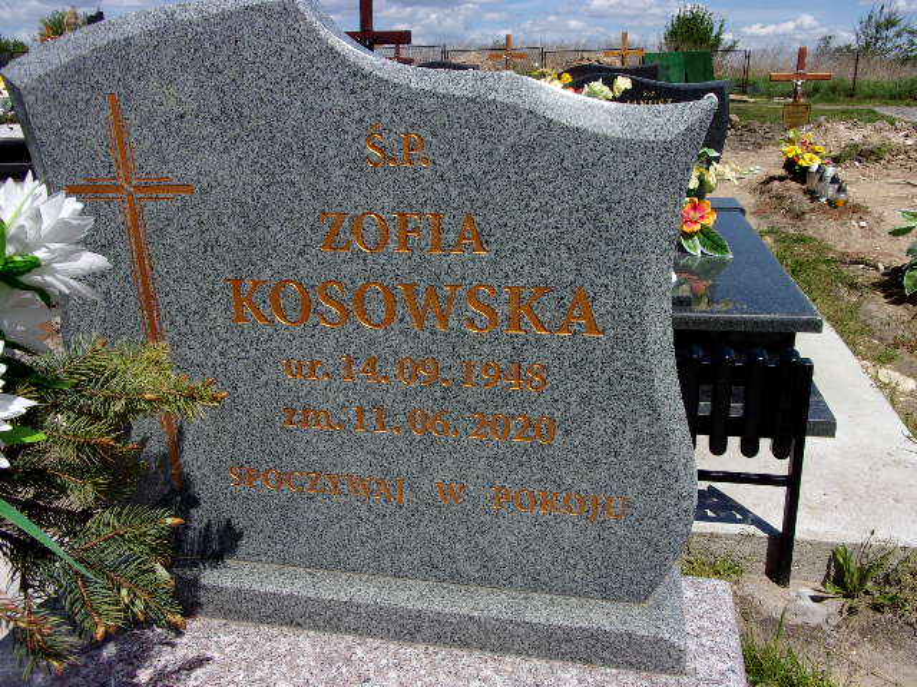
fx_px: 742
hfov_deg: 63.4
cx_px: 458
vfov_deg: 49.7
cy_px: 344
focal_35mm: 28
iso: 80
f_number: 10.8
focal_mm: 5.1
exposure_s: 1/160
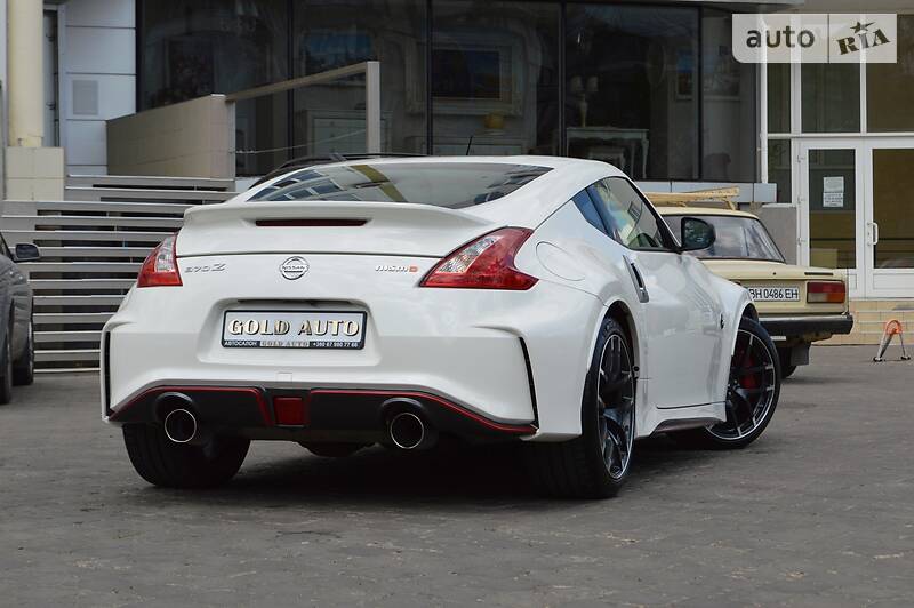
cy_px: 304
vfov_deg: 16.5
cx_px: 457
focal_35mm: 82
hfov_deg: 24.6
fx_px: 2093
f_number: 8
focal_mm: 55
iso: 100
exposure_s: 1/250
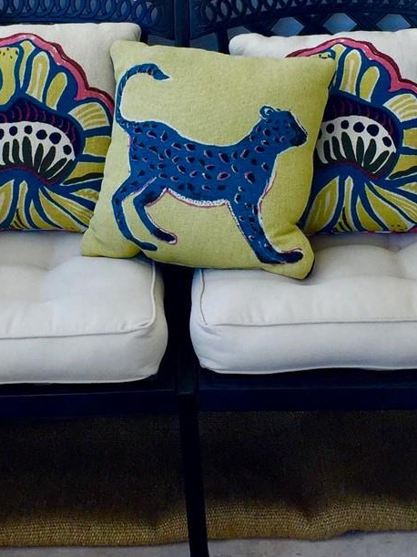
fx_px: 1221
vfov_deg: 25.2
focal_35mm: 76
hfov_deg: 19.4
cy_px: 111
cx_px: 186
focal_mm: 4.15
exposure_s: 1/295
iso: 32
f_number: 2.2
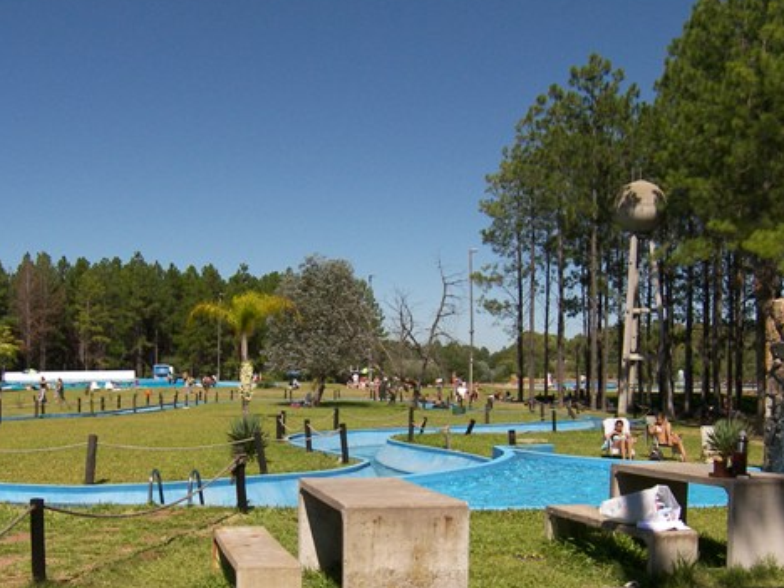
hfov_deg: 45.5
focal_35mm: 41
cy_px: 397
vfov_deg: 34.8
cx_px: 307
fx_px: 929
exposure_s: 1/2500
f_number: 3.2
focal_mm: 5
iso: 100
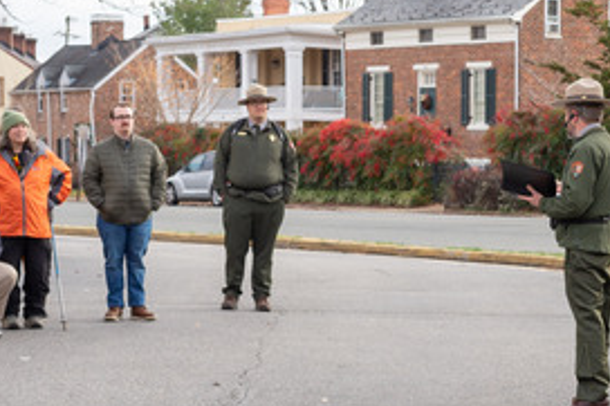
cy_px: 306
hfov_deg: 14.9
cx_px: 593
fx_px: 2303
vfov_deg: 10.1
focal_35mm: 136
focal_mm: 50
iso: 400
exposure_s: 1/400
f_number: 7.1
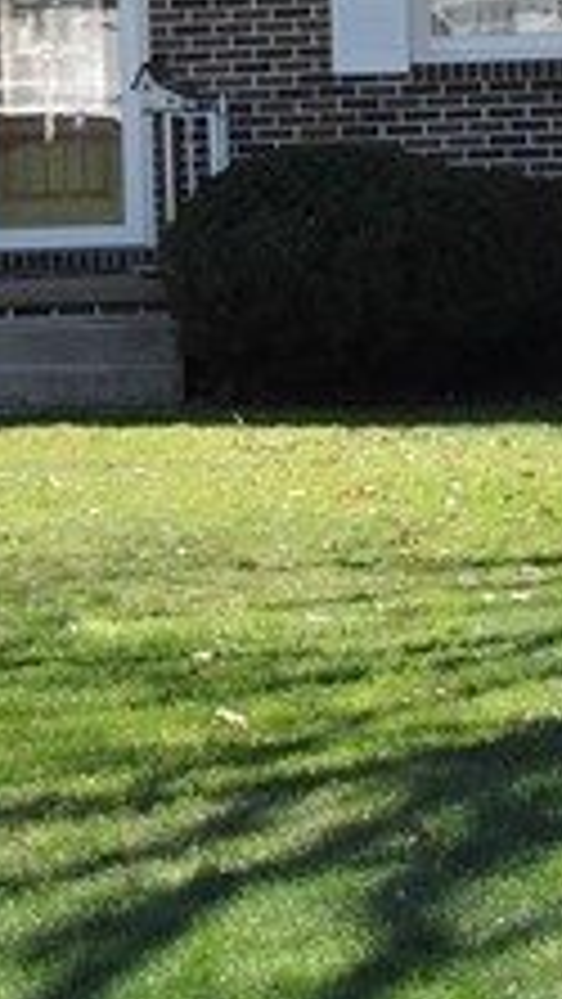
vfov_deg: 9.5
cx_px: -328
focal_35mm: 226
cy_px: 176
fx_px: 5983
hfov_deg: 5.3
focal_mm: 8.1
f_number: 4
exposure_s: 1/320
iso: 100
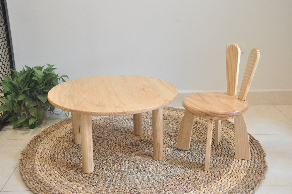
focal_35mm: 42
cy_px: 97
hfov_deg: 46.4
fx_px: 340
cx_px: 146
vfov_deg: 31.8
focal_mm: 28
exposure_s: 1/30
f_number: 5.6
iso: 640
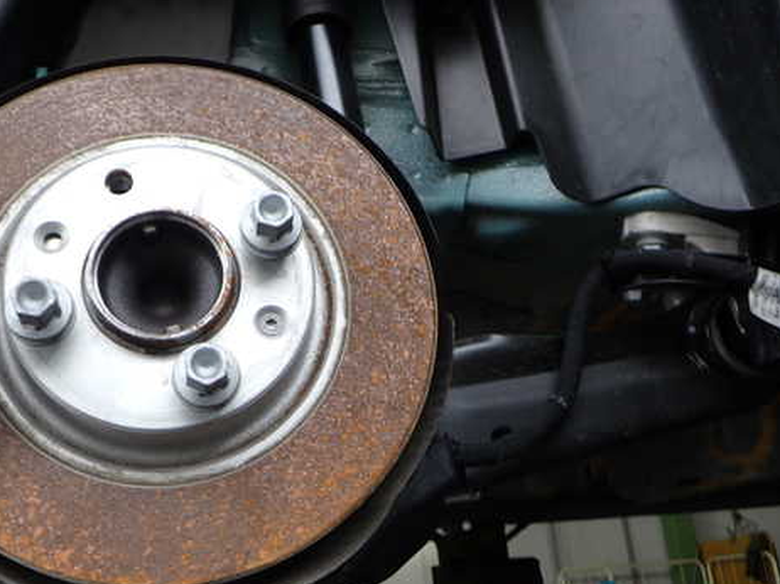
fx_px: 878
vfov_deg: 36.8
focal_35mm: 39
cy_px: 299
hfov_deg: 47.6
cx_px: 311
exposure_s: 1/100
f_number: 2.3
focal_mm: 5.4
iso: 200
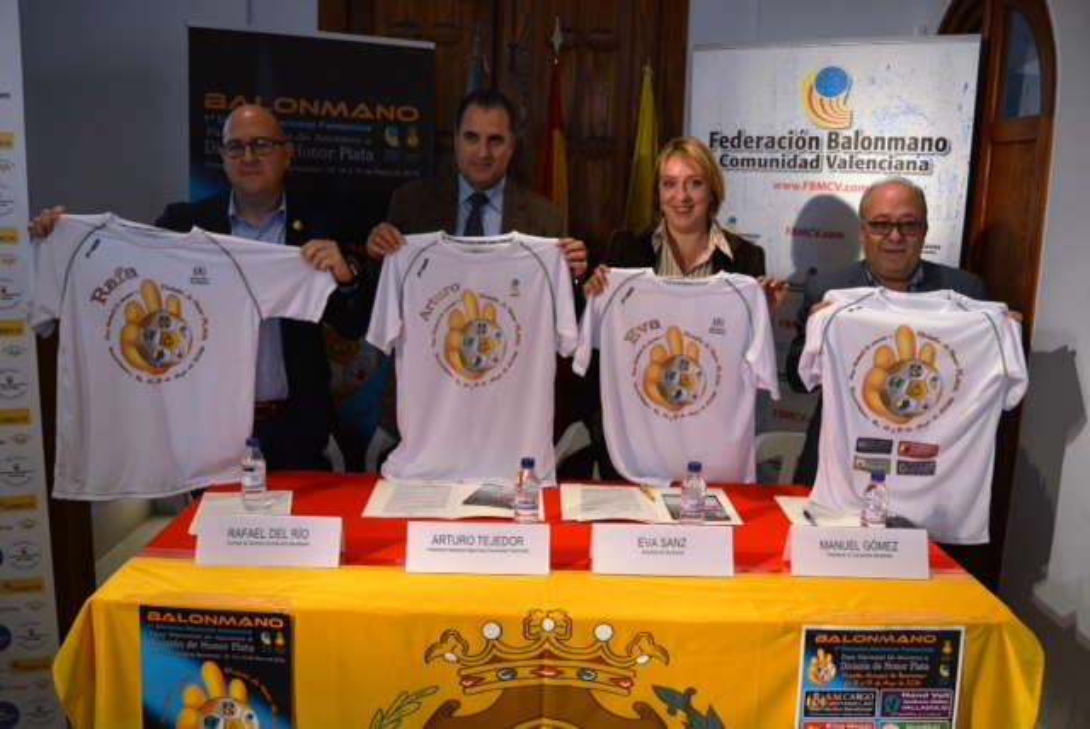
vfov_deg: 41.8
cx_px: 545
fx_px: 955
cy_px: 364
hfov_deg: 59.4
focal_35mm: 32
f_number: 4.5
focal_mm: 21
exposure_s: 1/80
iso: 400
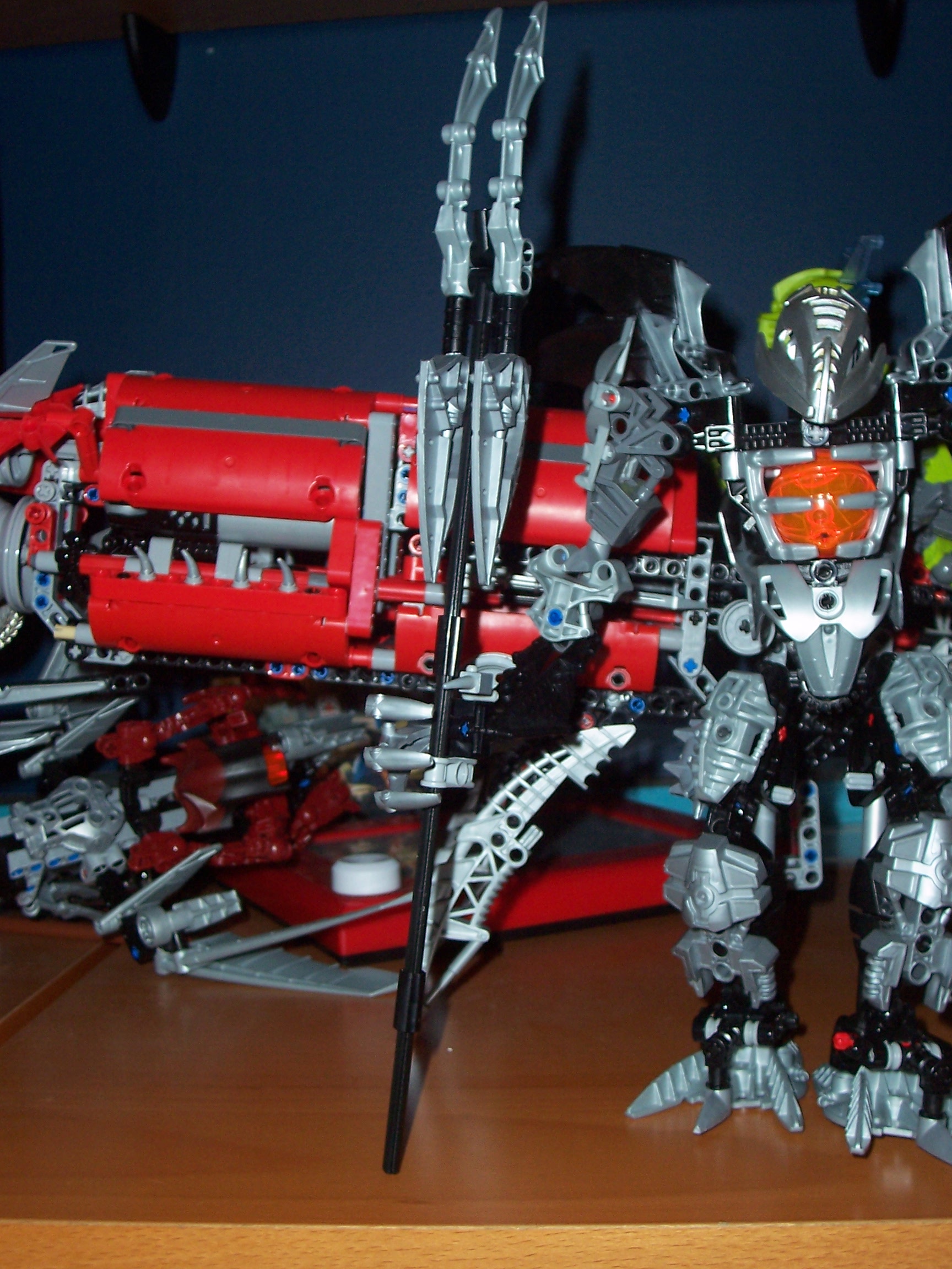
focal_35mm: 42
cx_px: 476
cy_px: 634
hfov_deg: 34.3
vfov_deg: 44.8
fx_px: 1540
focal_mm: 7
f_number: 3
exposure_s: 1/60
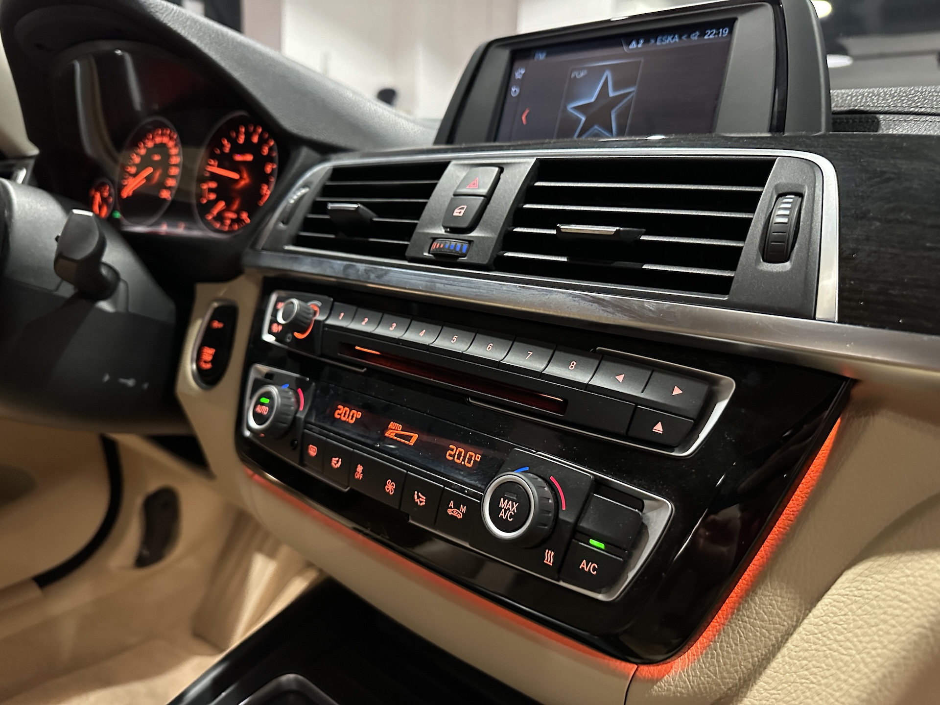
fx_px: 652
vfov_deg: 56.8
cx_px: 470
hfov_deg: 71.6
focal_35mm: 24
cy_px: 352
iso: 1000
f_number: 1.78
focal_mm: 6.86
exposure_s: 1/29
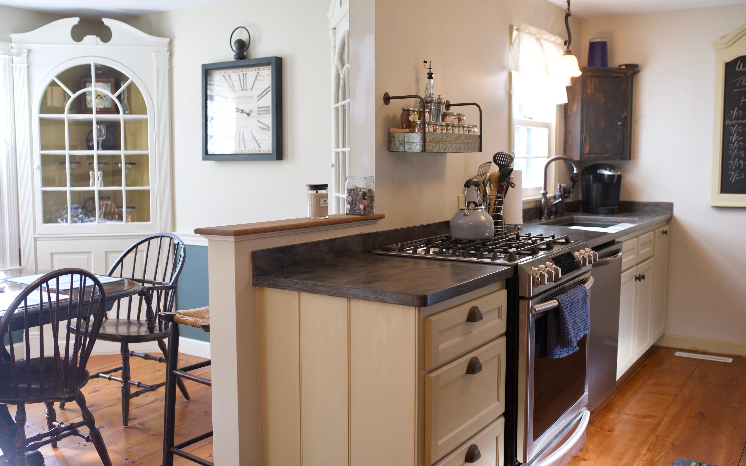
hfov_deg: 54.0
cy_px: 223
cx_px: 371
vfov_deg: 35.3
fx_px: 732
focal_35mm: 36
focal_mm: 35
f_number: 3.2
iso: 800
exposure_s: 1/125
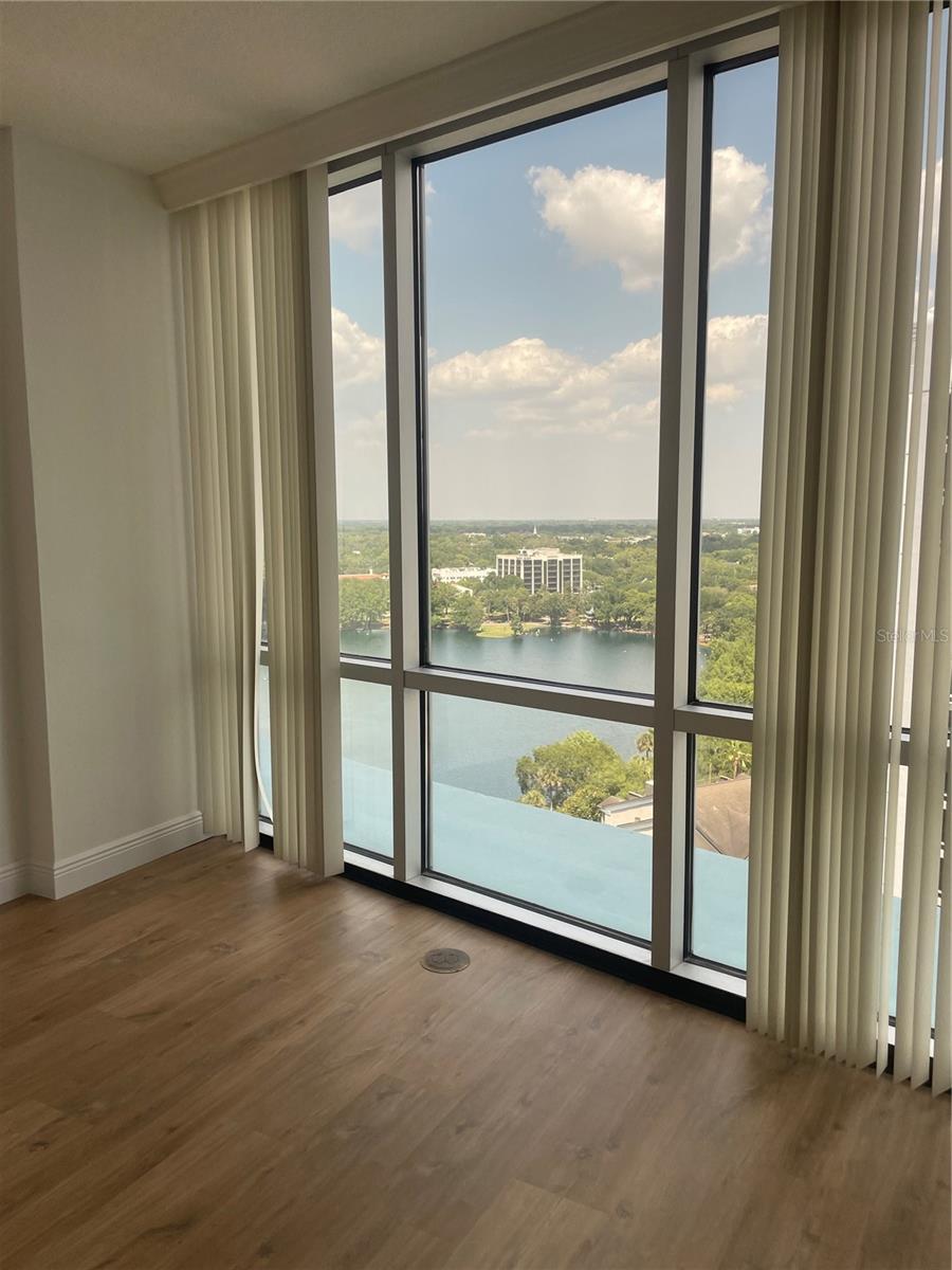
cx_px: 476
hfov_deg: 53.1
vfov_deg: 67.3
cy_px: 635
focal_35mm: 26
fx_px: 953
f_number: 1.6
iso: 32
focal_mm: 4.2
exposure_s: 1/403
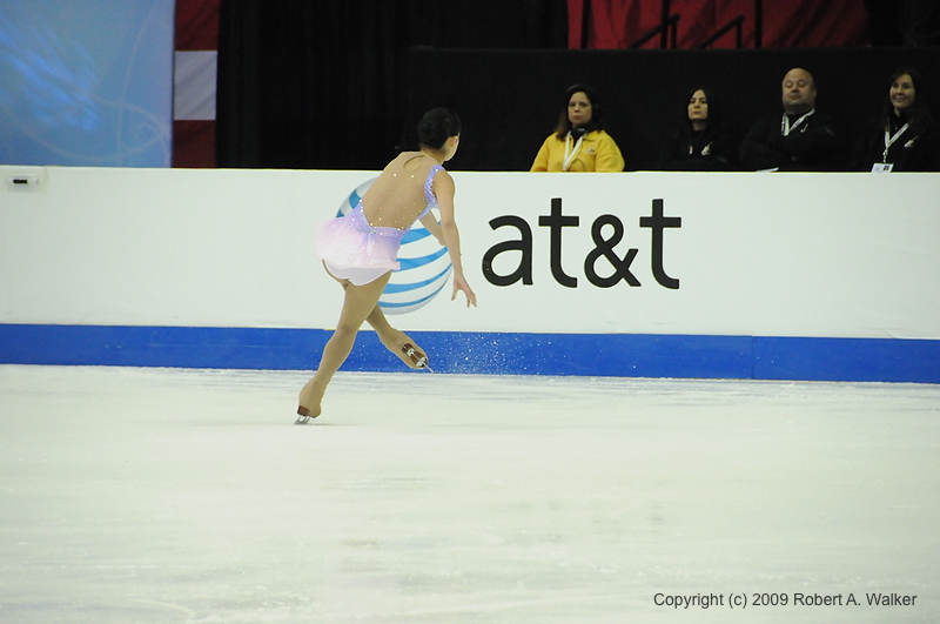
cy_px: 312
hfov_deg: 6.9
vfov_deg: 4.6
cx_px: 470
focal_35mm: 300
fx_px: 7822
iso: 3200
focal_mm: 200
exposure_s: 1/800
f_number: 5.6
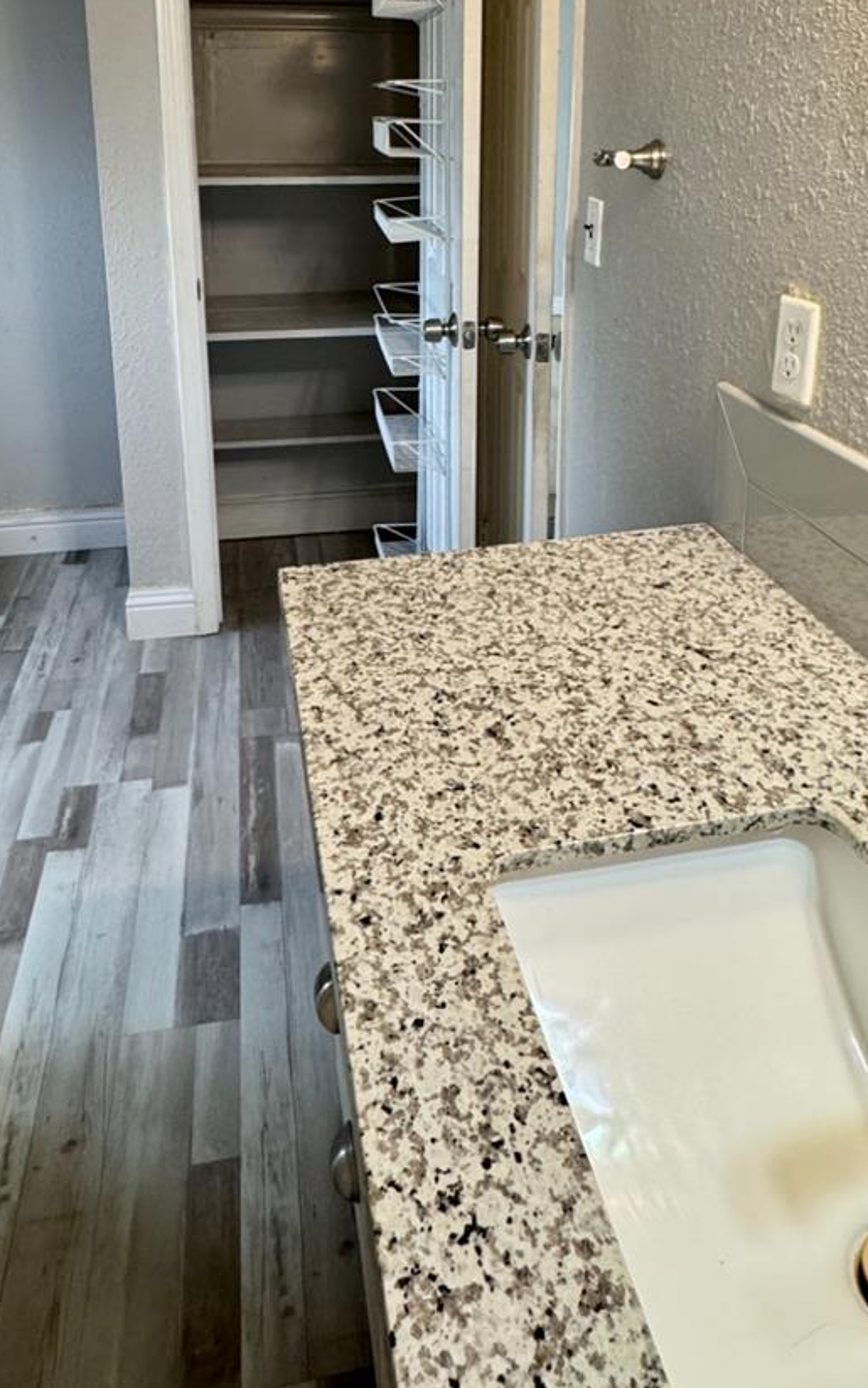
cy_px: 355
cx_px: 426
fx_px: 1022
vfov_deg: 64.5
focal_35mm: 27
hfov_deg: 46.0
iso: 320
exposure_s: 1/120
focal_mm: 2.22
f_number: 2.2
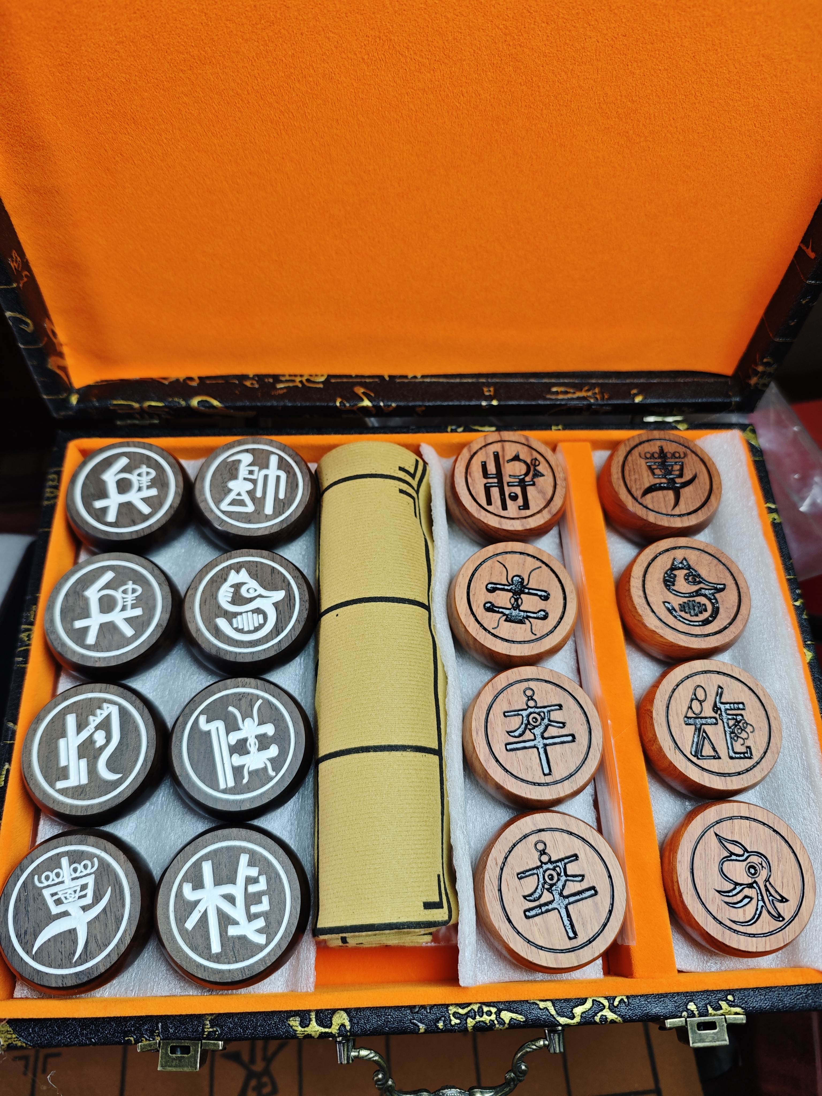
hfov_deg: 58.9
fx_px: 728
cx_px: 411
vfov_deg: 73.9
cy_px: 548
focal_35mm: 23
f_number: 1.6
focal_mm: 6.55
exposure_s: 1/100
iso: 64
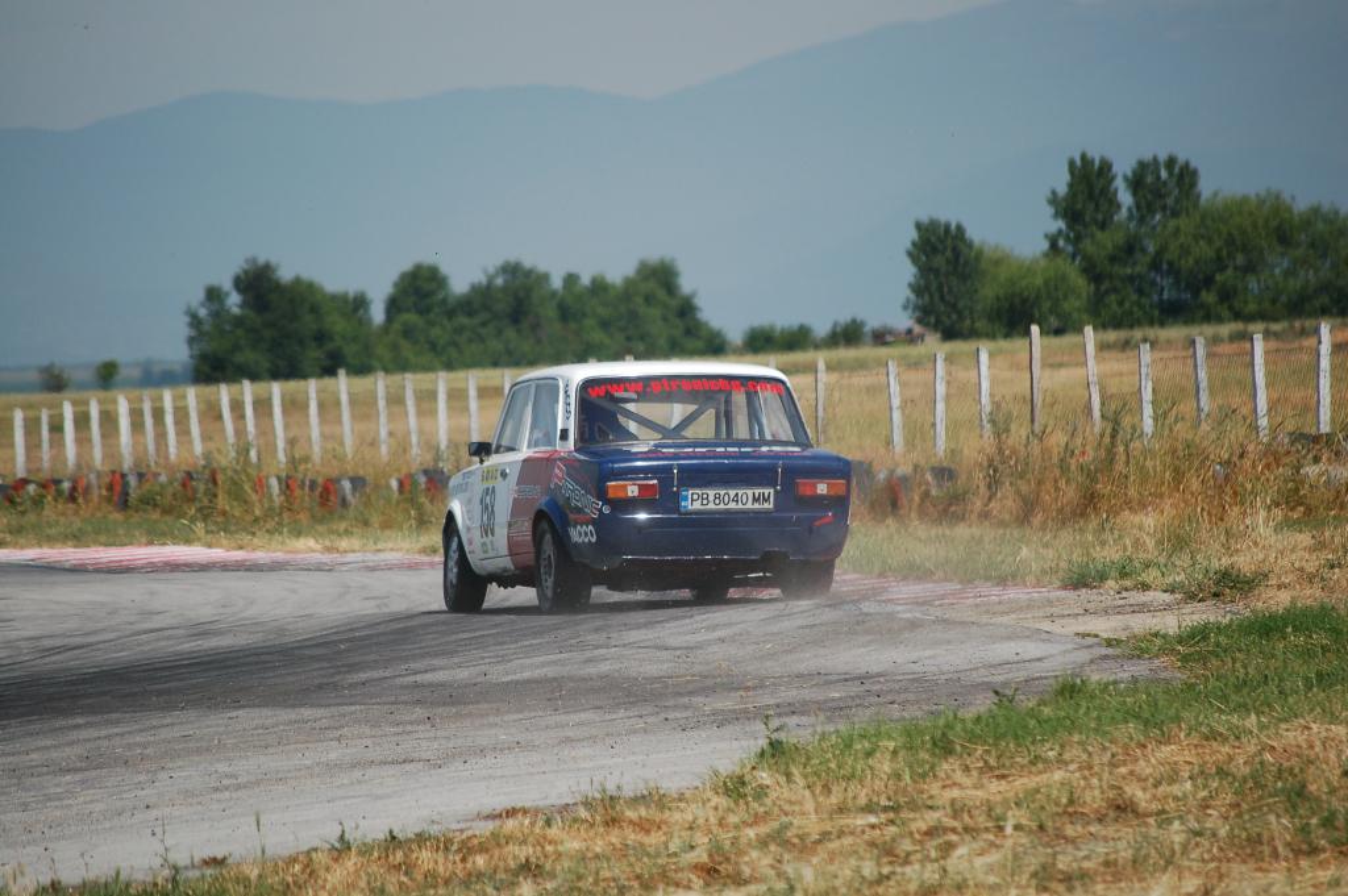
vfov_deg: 4.6
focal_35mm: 300
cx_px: 674
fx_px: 11224
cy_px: 448
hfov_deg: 6.9
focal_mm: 200
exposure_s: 1/1600
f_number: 5.6
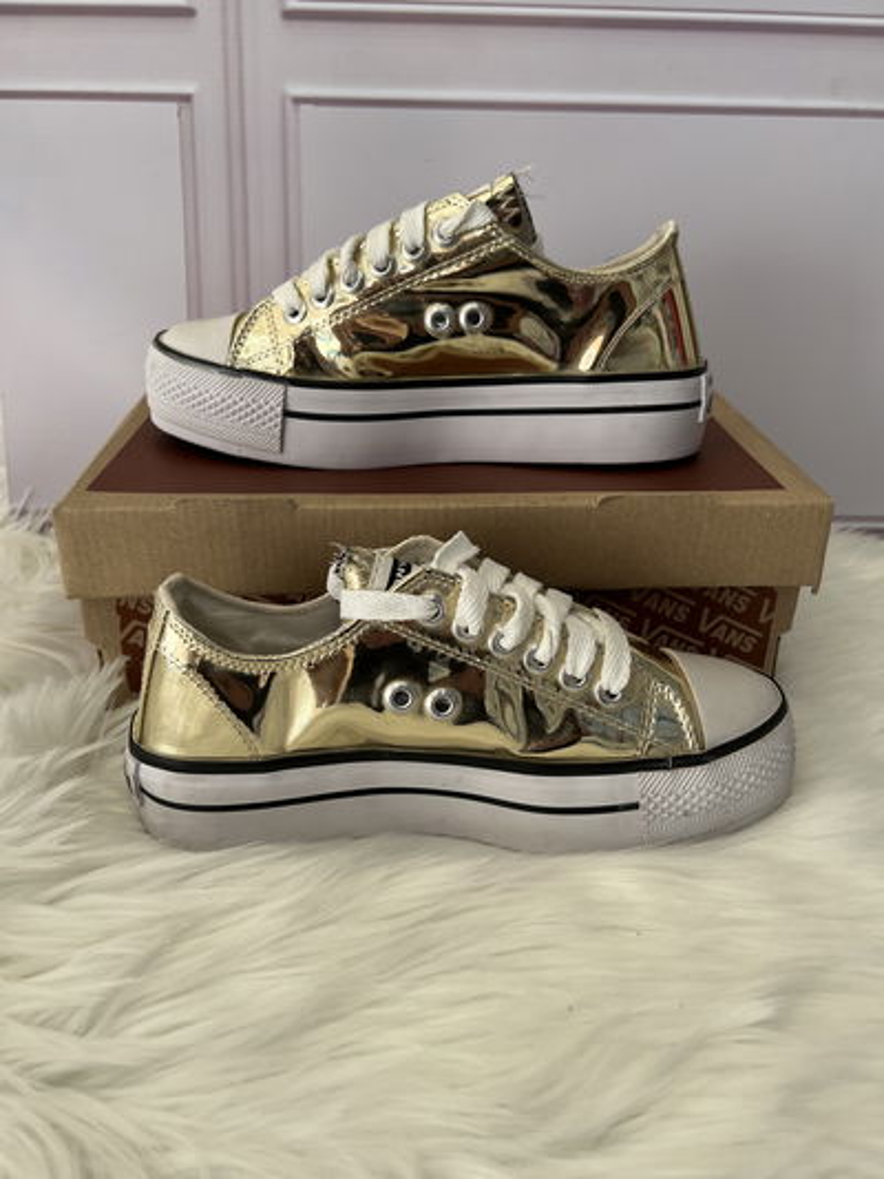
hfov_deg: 53.1
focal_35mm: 26
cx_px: 442
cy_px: 590
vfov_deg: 67.3
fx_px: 885
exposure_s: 1/1135
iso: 50
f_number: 1.5
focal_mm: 5.7
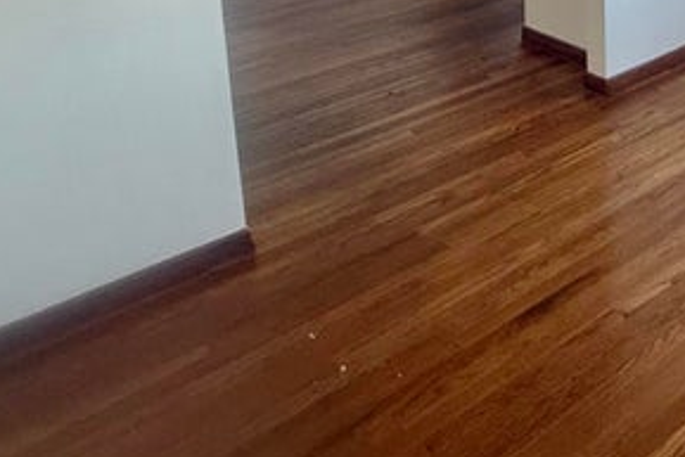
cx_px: 679
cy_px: -97
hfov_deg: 40.1
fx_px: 819
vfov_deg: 27.3
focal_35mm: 43
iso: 200
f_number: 2.2
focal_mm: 2.22
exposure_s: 1/99
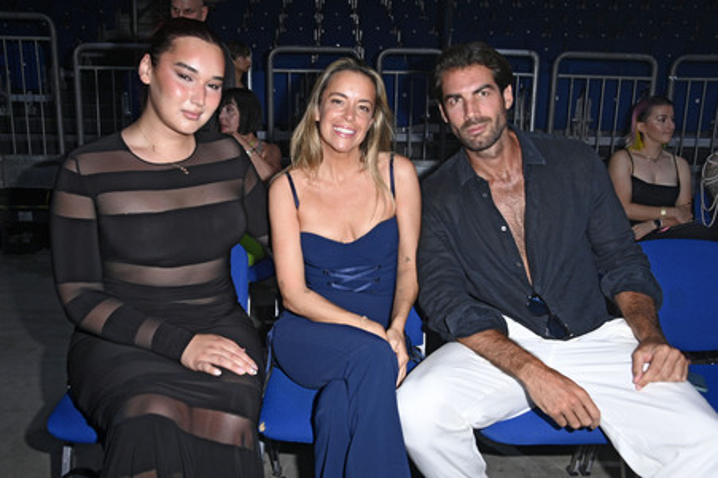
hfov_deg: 58.8
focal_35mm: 32
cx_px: 359
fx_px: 638
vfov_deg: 41.1
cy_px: 239
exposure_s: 1/125
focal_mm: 32
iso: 1000
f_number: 5.6
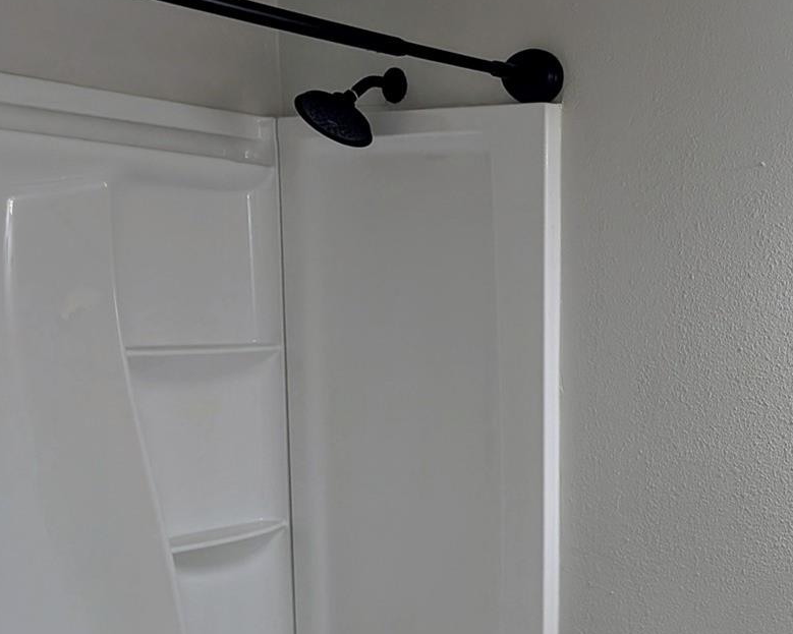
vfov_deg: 30.2
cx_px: 691
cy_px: 565
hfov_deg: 36.7
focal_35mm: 48
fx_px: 1126
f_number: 1.68
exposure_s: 1/30
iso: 40
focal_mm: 6.9
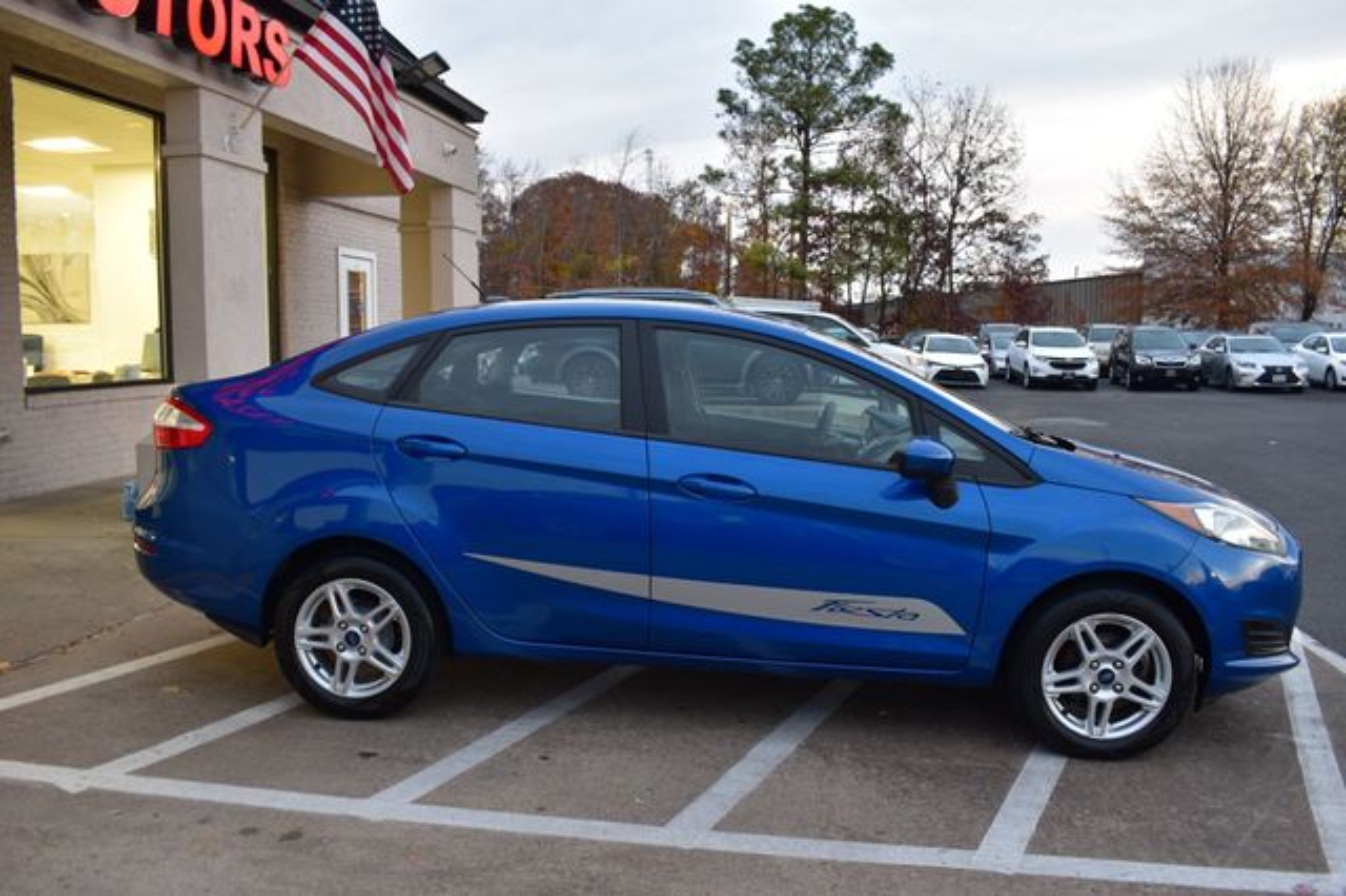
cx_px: 673
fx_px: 1121
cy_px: 448
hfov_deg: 62.0
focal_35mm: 30
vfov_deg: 43.6
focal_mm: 20
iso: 400
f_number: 6.3
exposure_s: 1/15
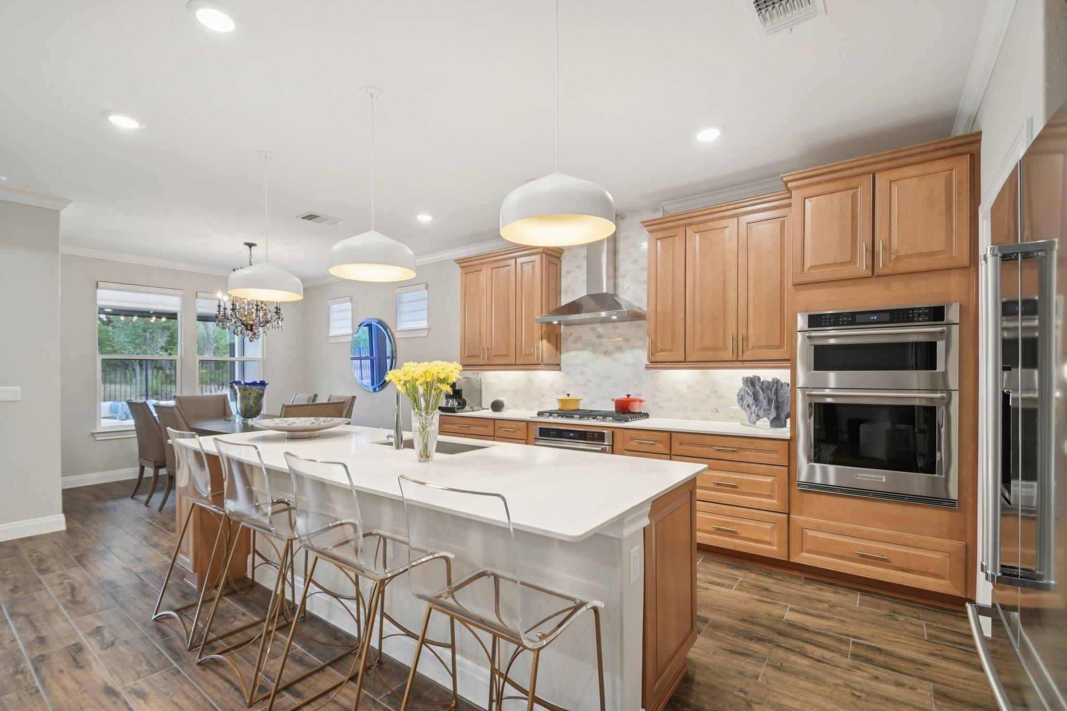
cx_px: 534
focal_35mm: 15
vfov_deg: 77.3
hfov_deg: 100.4
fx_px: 445
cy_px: 356
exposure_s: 1/10
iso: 400
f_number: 8
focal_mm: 10
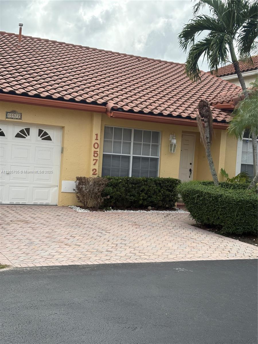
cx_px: 129
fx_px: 517
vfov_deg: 36.8
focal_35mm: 52
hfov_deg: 28.0
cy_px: 172
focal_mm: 5.96
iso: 50
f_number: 1.6
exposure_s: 1/2212
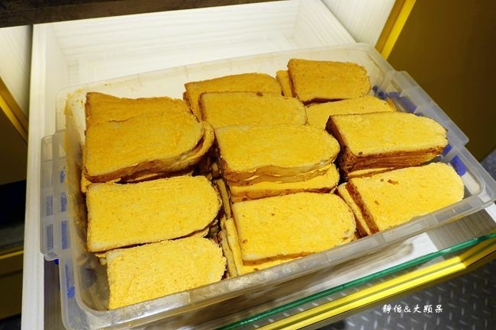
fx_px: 331
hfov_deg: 73.8
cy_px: 165
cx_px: 248
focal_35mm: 24
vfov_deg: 53.1
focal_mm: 9
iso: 125
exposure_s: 1/100
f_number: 2.8
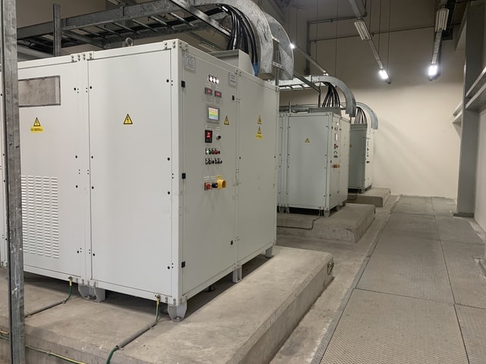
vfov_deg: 53.1
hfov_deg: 67.3
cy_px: 182
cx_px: 243
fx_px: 365
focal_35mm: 26
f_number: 1.8
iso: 100
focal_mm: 4.25
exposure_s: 1/50
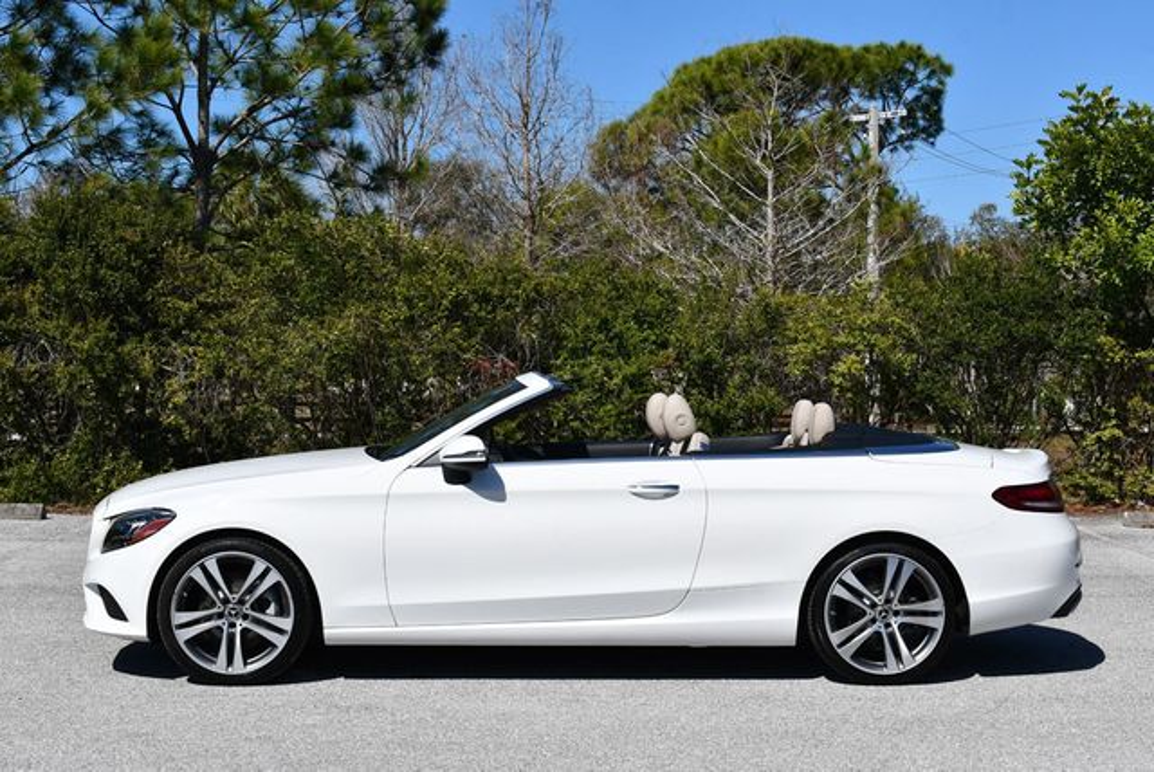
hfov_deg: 31.4
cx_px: 577
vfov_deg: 21.3
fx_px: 2053
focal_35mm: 64
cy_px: 386
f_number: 9
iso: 100
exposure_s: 1/320
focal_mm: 32
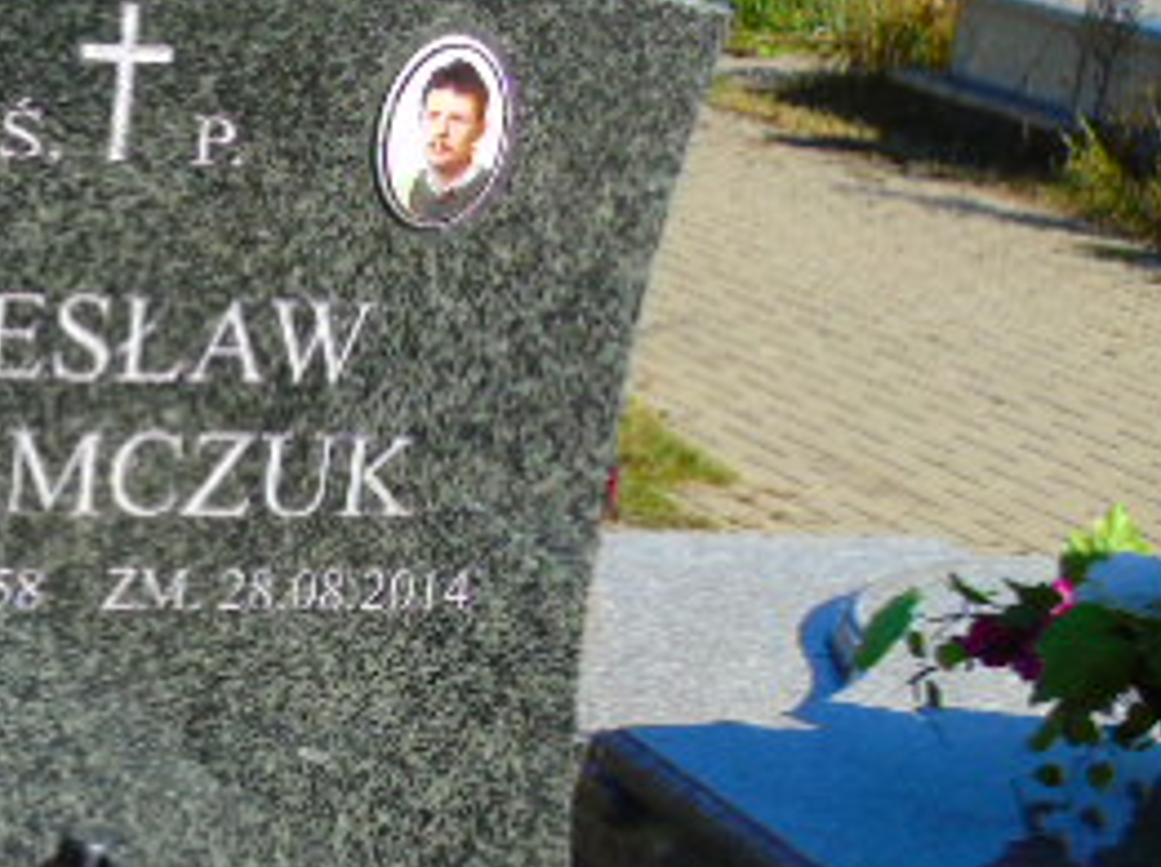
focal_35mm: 113
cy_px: 716
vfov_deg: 13.0
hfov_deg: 16.8
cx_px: -165
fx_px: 3785
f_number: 4.1
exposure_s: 1/500
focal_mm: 8.2
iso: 80
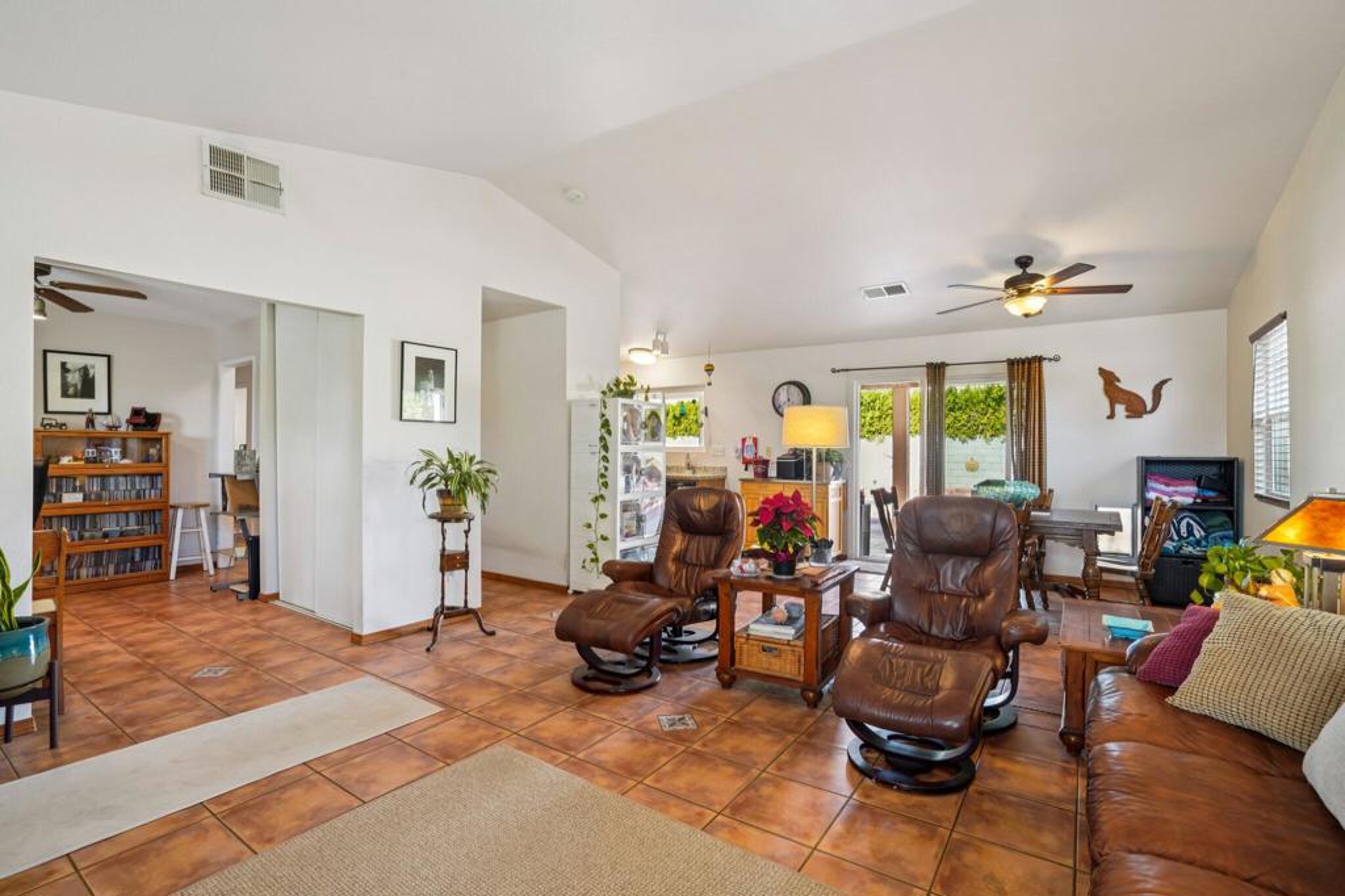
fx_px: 598
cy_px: 448
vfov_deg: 73.7
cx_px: 672
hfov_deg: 96.8
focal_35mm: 16
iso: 400
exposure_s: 1/10
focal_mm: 16
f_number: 8
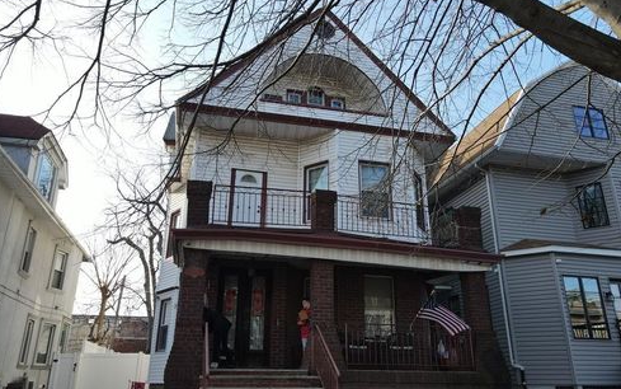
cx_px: 310
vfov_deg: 47.5
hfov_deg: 70.4
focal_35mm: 26
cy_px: 223
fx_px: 440
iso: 100
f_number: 2.8
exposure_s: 1/240
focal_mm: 4.5
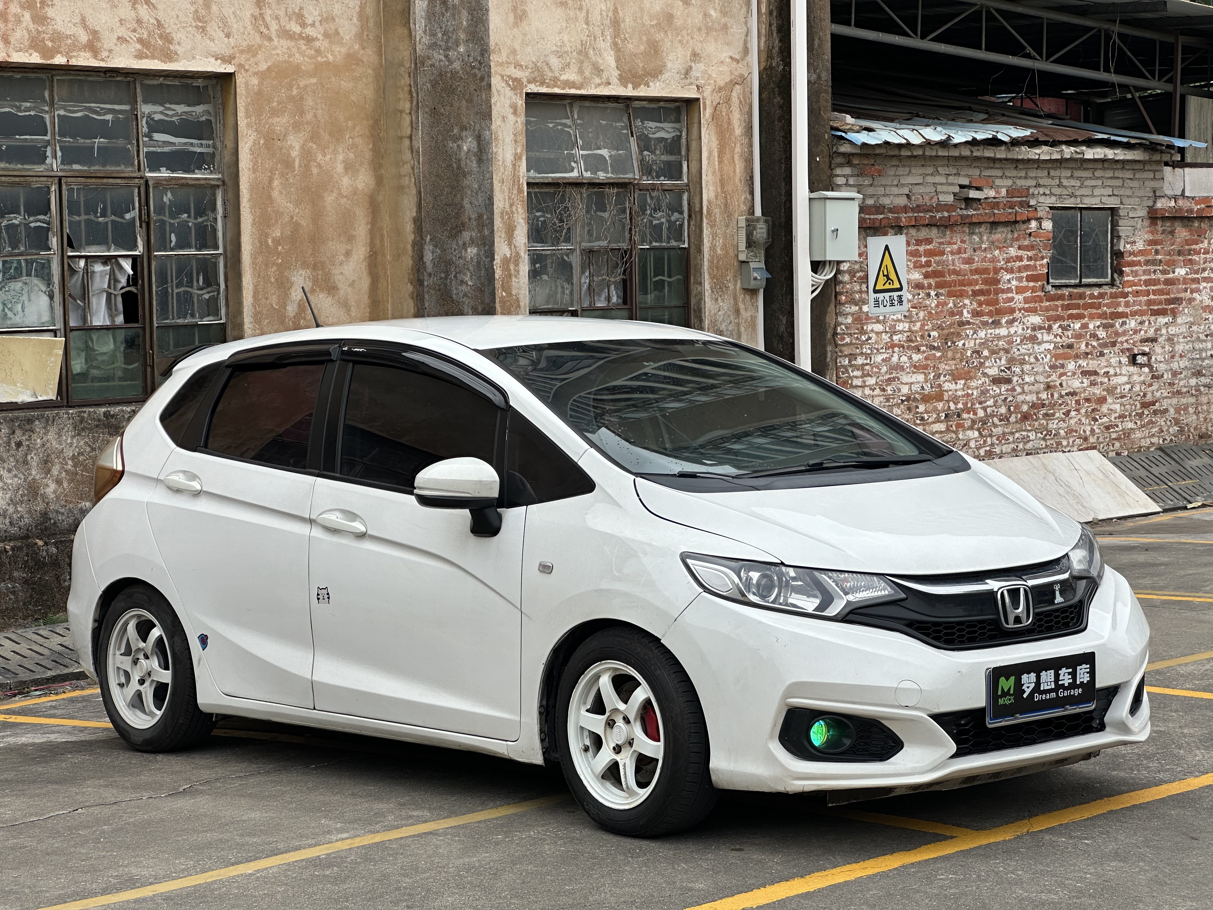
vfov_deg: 19.1
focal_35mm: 77
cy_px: 455
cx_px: 606
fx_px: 2698
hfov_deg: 25.3
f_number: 2.8
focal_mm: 9
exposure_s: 1/552
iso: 32
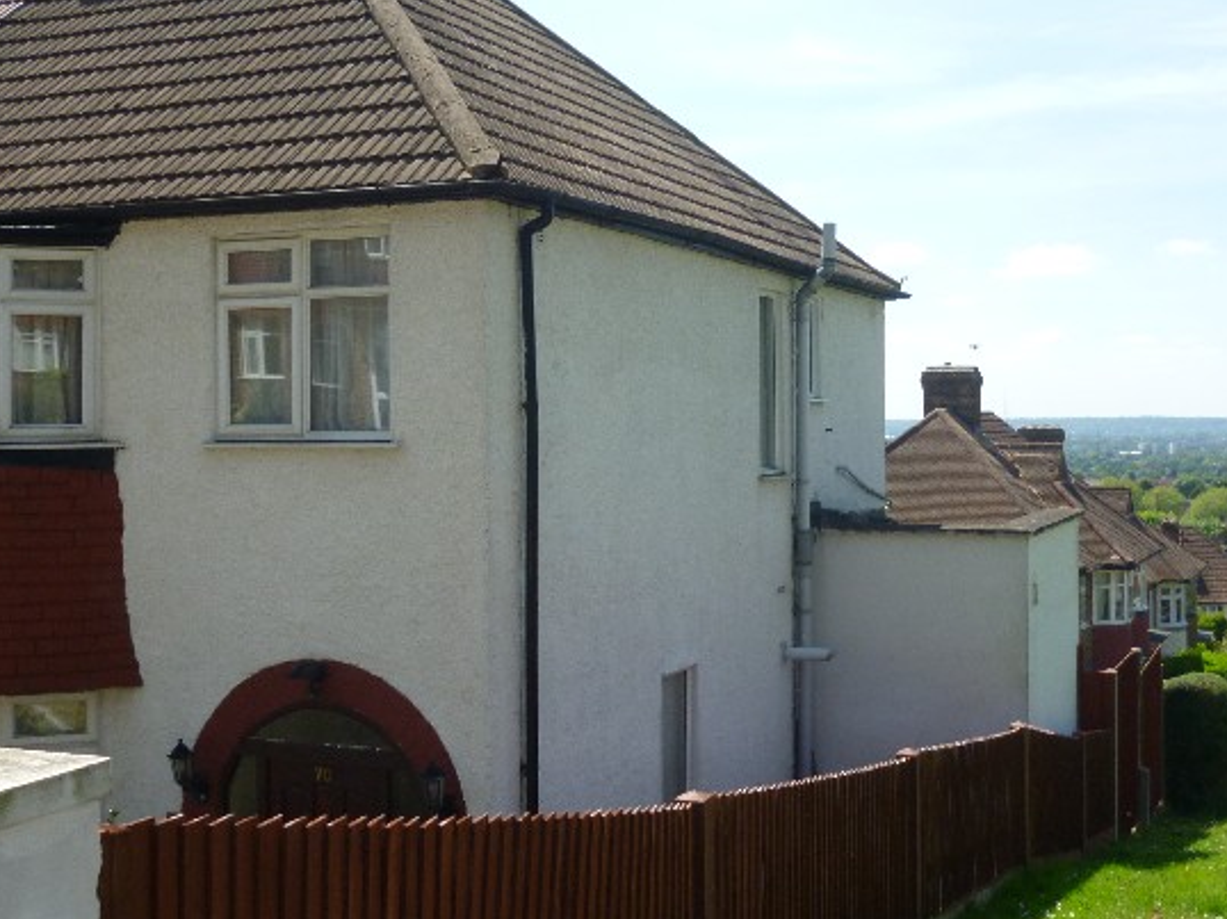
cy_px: 388
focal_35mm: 45
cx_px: 620
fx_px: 1594
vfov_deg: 32.1
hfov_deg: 42.1
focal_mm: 5
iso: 100
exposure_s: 1/100
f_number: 9
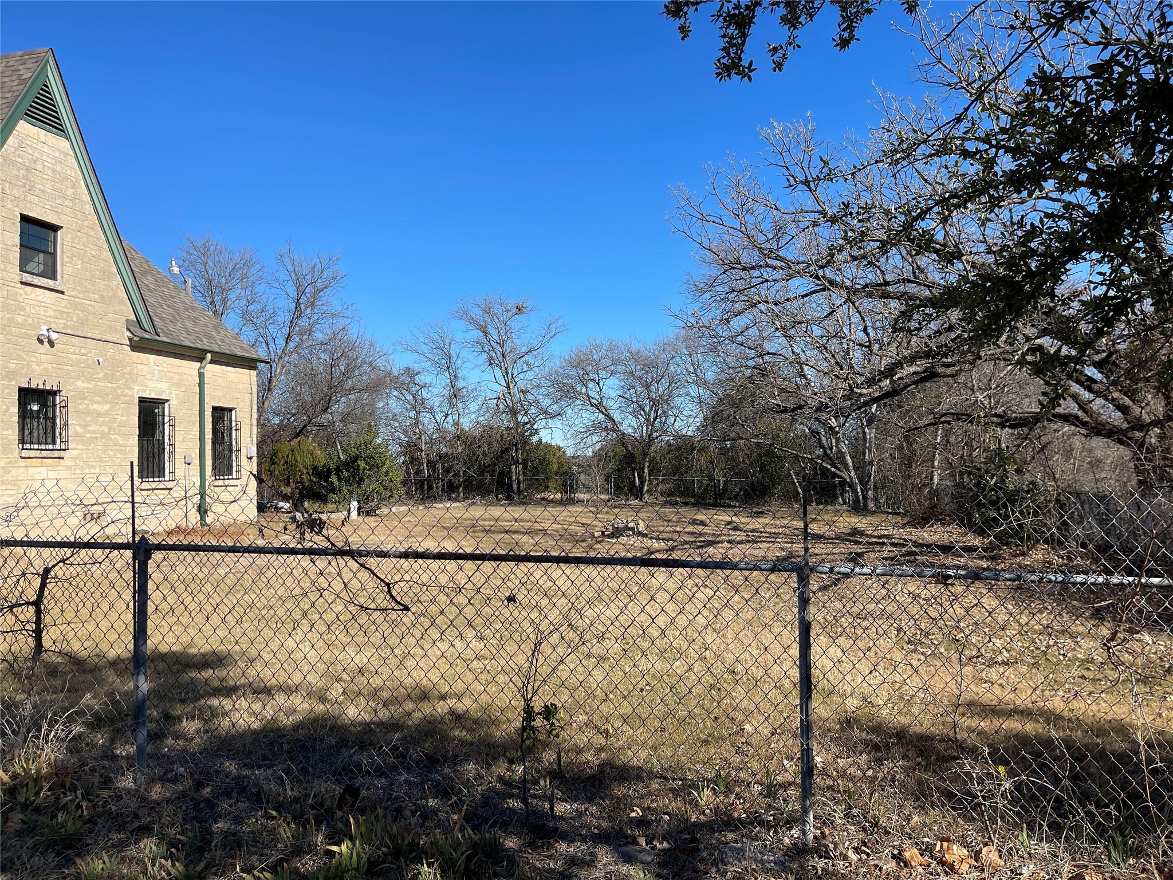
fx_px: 881
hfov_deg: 67.3
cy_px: 440
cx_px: 586
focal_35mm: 26
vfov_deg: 53.1
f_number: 1.6
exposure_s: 1/4902
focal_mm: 5.1
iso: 50
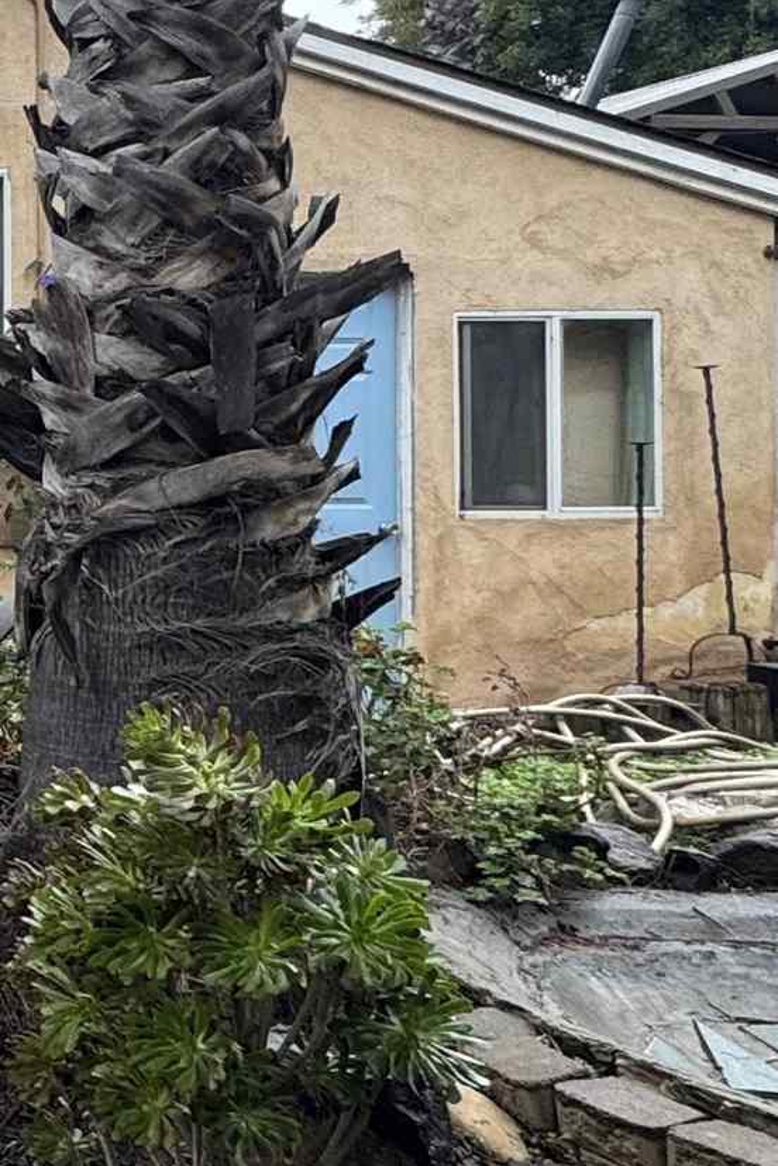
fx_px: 1750
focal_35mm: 54
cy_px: 494
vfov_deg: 36.8
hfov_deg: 17.0
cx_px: -857
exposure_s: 1/99
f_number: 2.2
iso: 50
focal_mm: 2.22
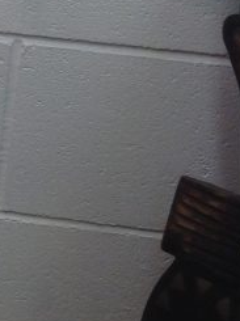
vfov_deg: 13.0
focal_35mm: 147
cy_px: -98
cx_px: -257
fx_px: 1362
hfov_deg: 9.4
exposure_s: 1/100
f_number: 2.4
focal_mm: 4.28
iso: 50
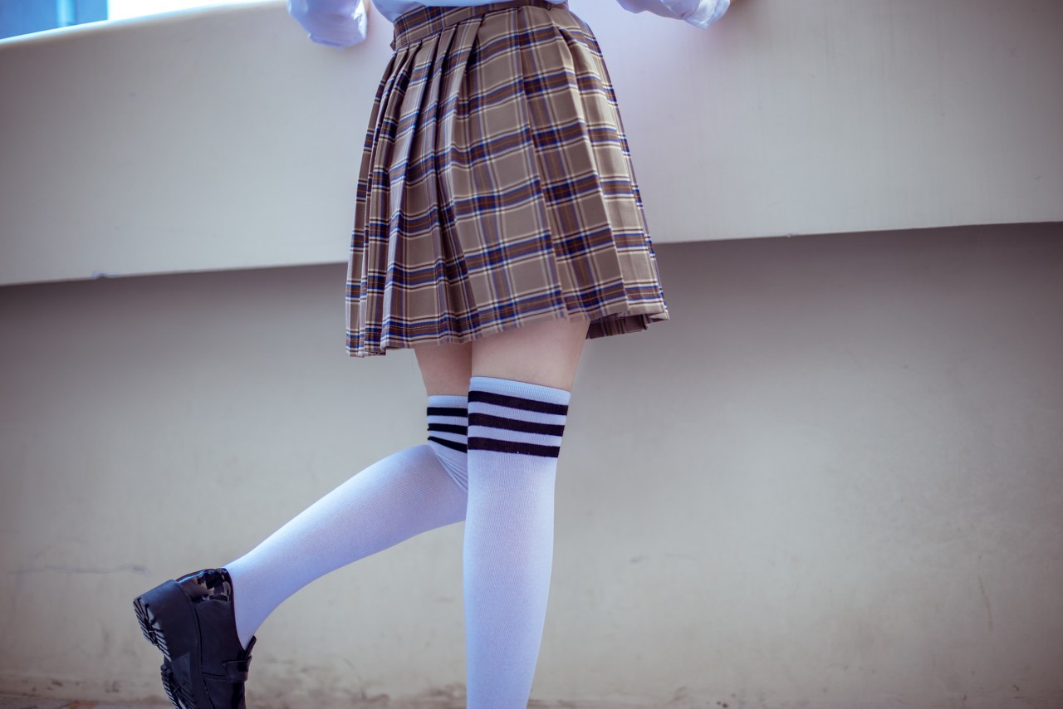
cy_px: 354
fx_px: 1477
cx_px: 532
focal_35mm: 50
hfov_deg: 39.6
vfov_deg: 27.0
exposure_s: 1/833
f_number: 1.8
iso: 100
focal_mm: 50
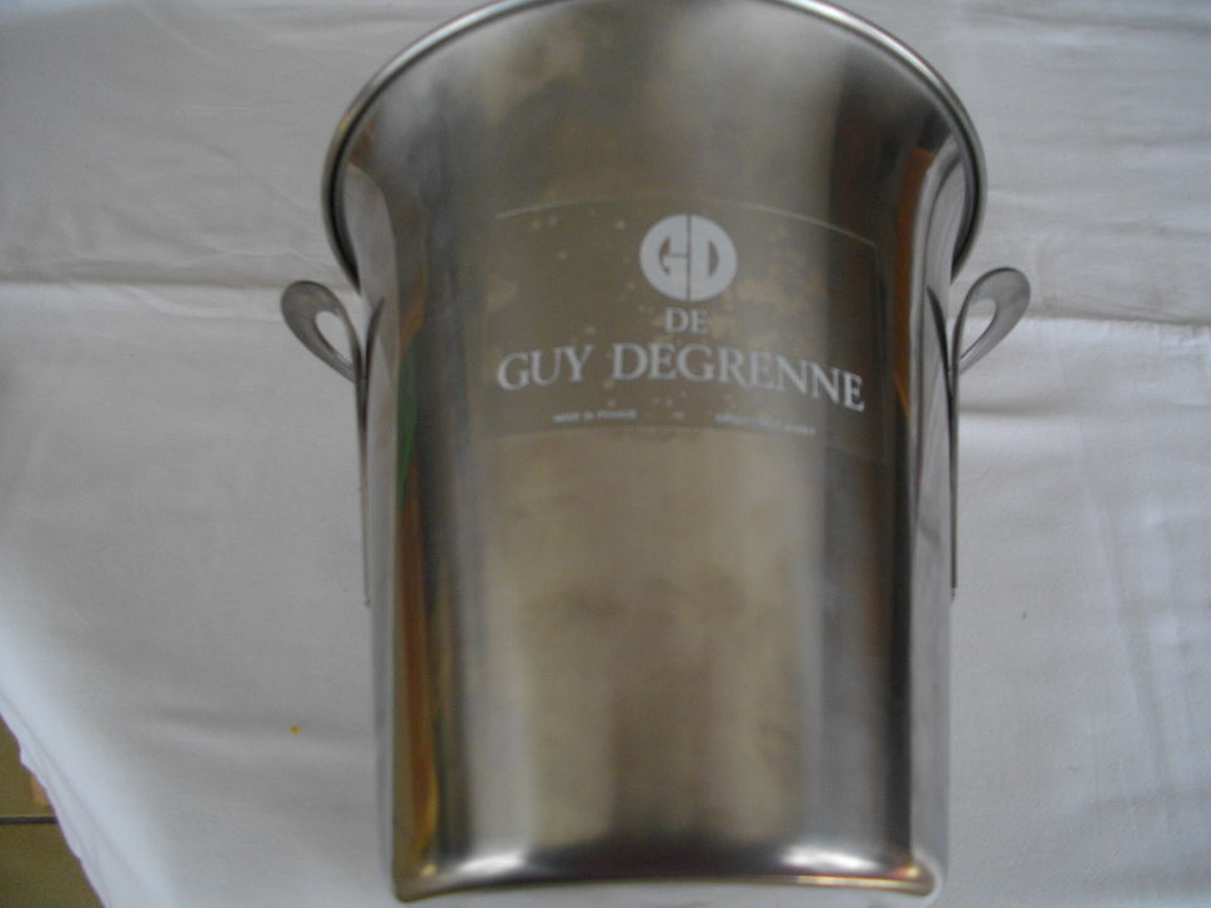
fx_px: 1154
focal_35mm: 33
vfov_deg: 42.9
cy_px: 461
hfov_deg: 55.4
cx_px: 617
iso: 143
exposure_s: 1/125
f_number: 2.9
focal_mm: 5.7
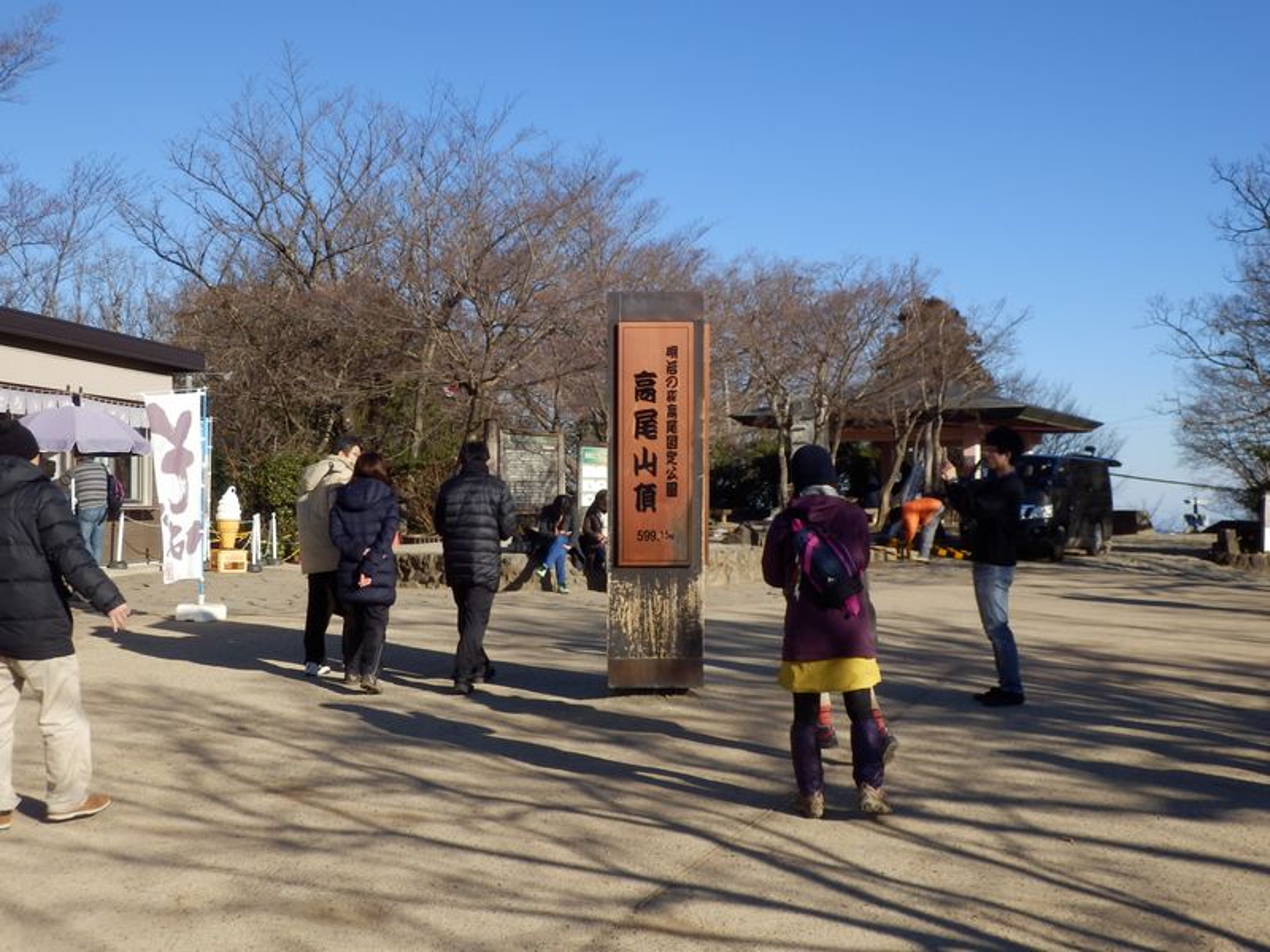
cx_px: 635
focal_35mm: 44
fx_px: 1614
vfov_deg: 32.9
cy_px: 476
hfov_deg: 42.9
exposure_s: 1/800
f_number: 4.2
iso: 80
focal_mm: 7.9
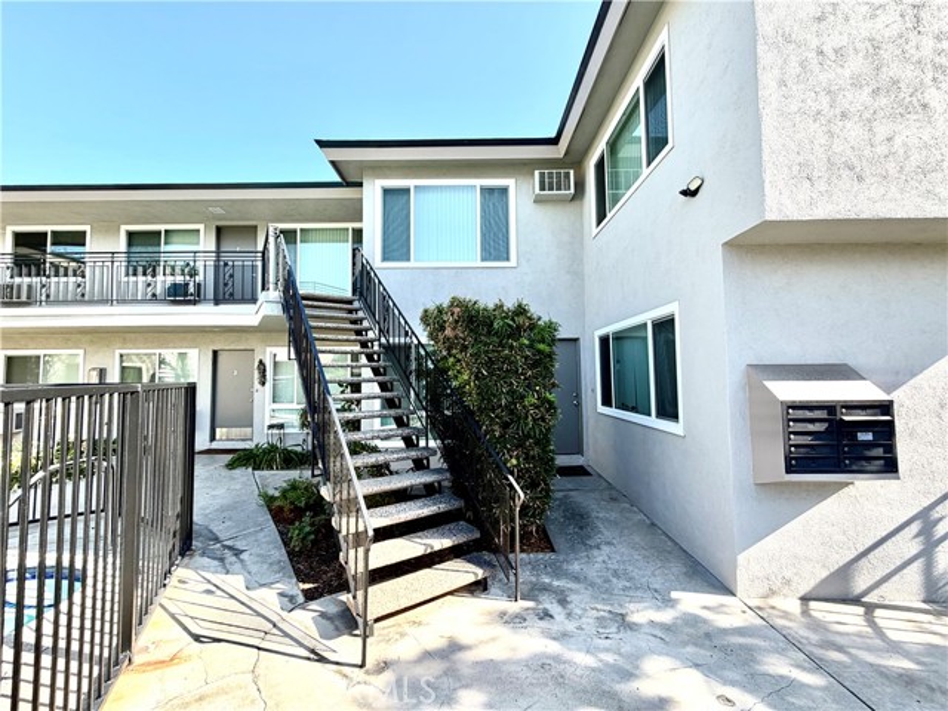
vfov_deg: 85.7
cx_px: 474
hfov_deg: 102.1
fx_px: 383
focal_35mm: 14
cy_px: 356
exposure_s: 1/502
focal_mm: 2.22
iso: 40
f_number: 2.2
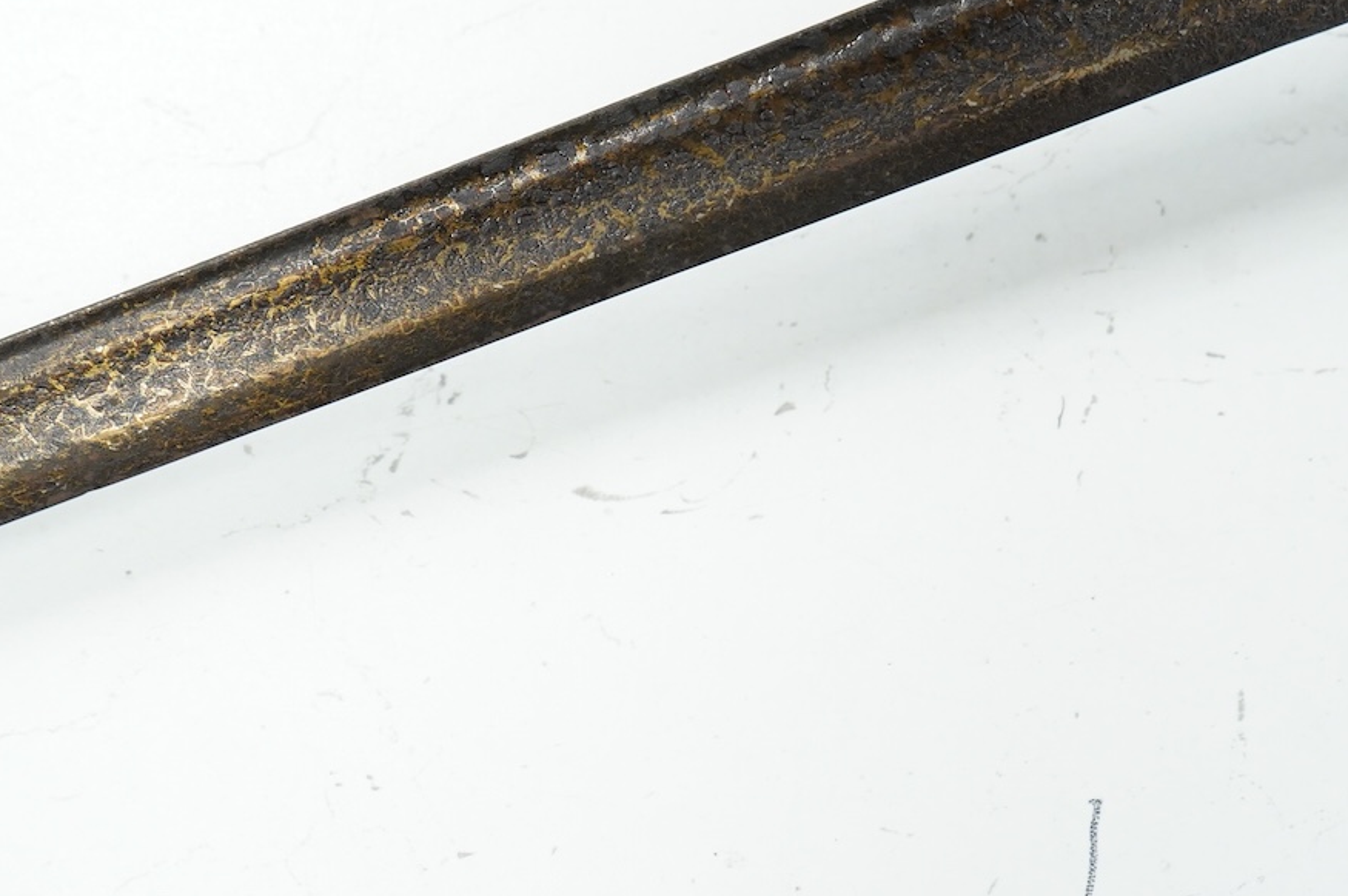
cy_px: 250
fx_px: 2133
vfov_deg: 23.6
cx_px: 594
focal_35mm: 57
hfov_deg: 35.0
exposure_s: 1/125
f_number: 6.3
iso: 2500
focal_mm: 29
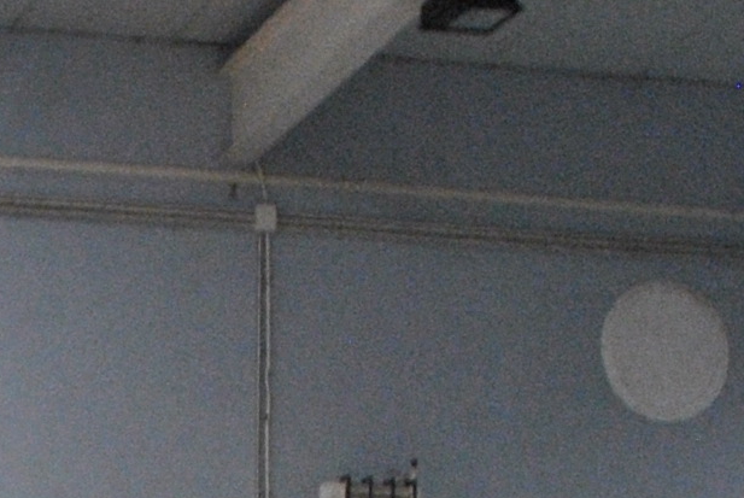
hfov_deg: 9.4
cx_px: -645
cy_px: 1206
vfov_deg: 6.3
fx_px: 4283
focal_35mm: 207
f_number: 5.6
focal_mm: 22
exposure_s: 1/125
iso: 800
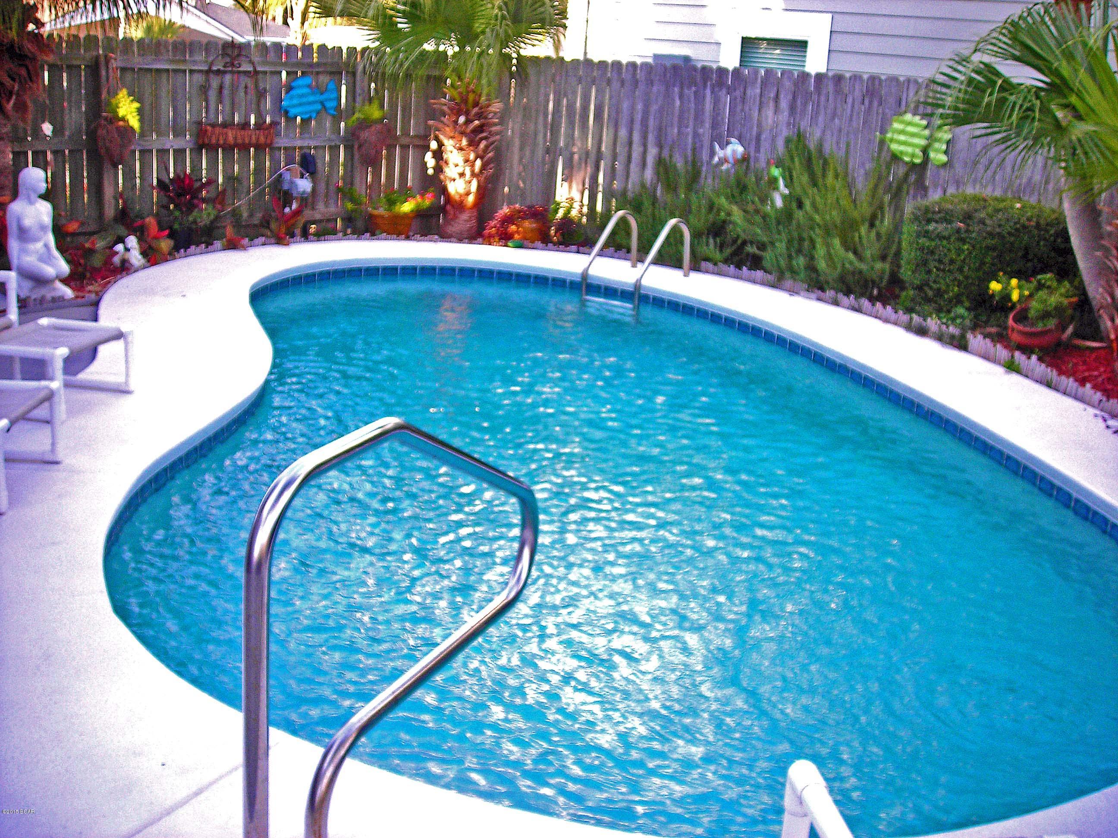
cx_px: 559
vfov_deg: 37.7
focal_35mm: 38
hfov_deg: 49.0
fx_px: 1227
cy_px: 419
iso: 50
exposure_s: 1/94
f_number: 3.2
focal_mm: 6.3
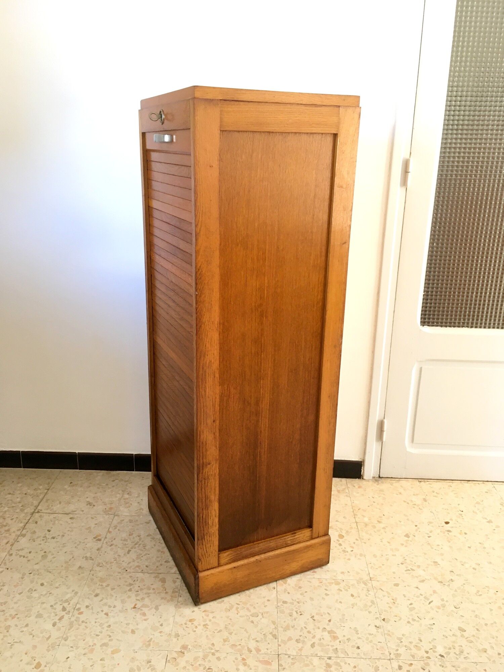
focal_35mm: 29
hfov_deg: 48.2
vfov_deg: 61.7
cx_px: 252
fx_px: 563
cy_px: 336
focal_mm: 4.15
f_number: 2.2
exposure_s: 1/33
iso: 100
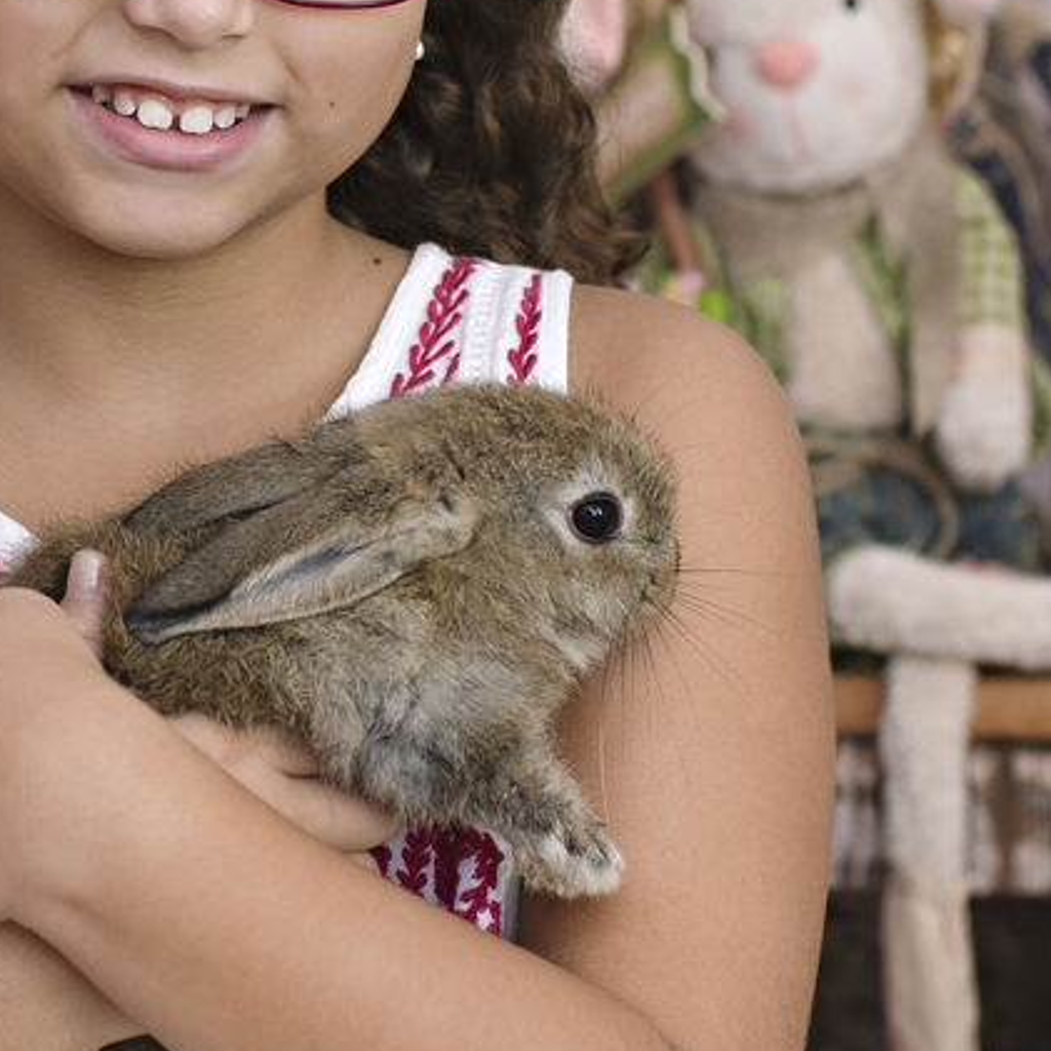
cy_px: 282
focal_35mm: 127
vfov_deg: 13.7
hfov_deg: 13.7
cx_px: 322
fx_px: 4370
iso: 400
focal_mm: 35
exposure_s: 1/125
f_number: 2.8
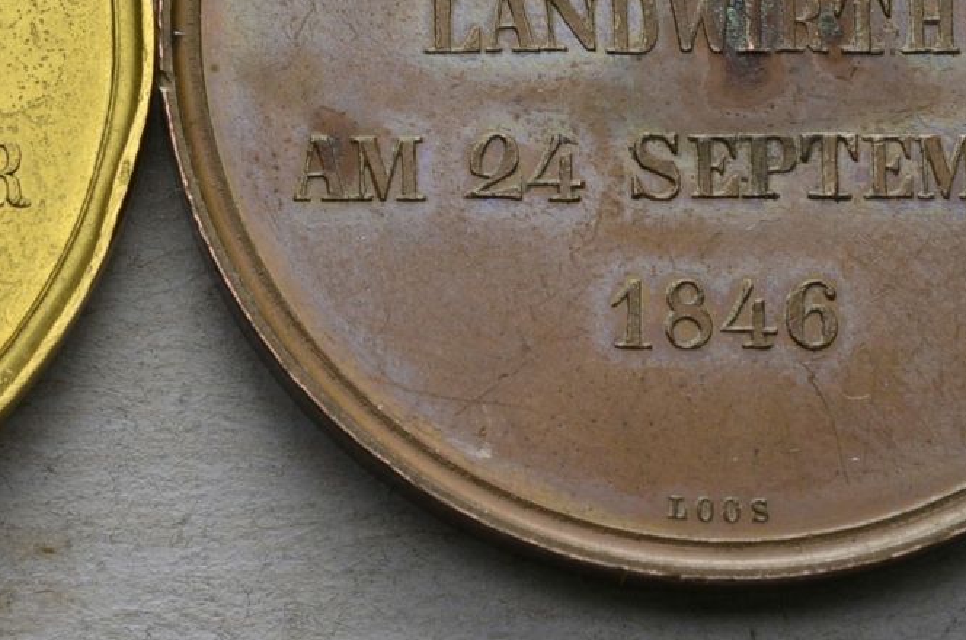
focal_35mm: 188
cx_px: 161
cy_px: 61
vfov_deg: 7.3
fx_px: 5035
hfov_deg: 10.9
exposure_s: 1/250
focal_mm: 52
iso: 400
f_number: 14
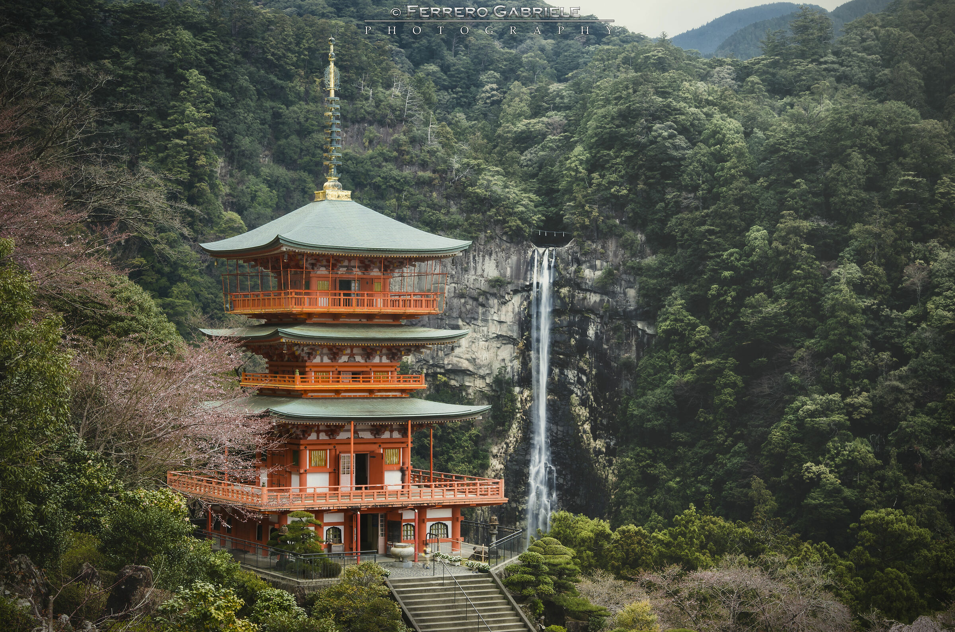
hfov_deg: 28.1
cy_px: 316
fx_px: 1906
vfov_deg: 18.8
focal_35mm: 72
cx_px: 478
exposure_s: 1/6
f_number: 13
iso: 100
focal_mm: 48
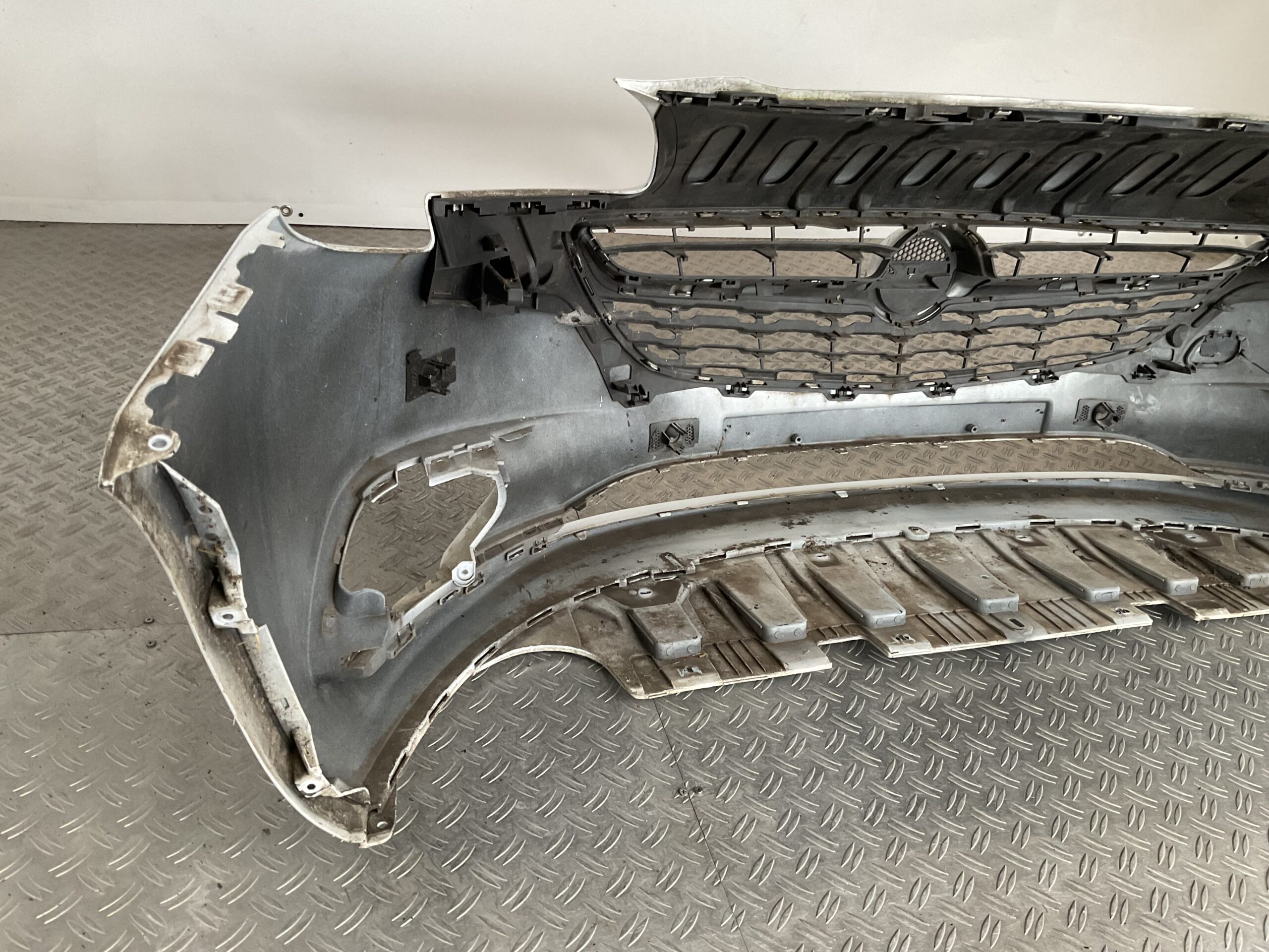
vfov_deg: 48.2
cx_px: 634
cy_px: 476
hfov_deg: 61.7
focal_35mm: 29
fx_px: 1063
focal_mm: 3
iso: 80
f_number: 1.8
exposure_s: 1/60
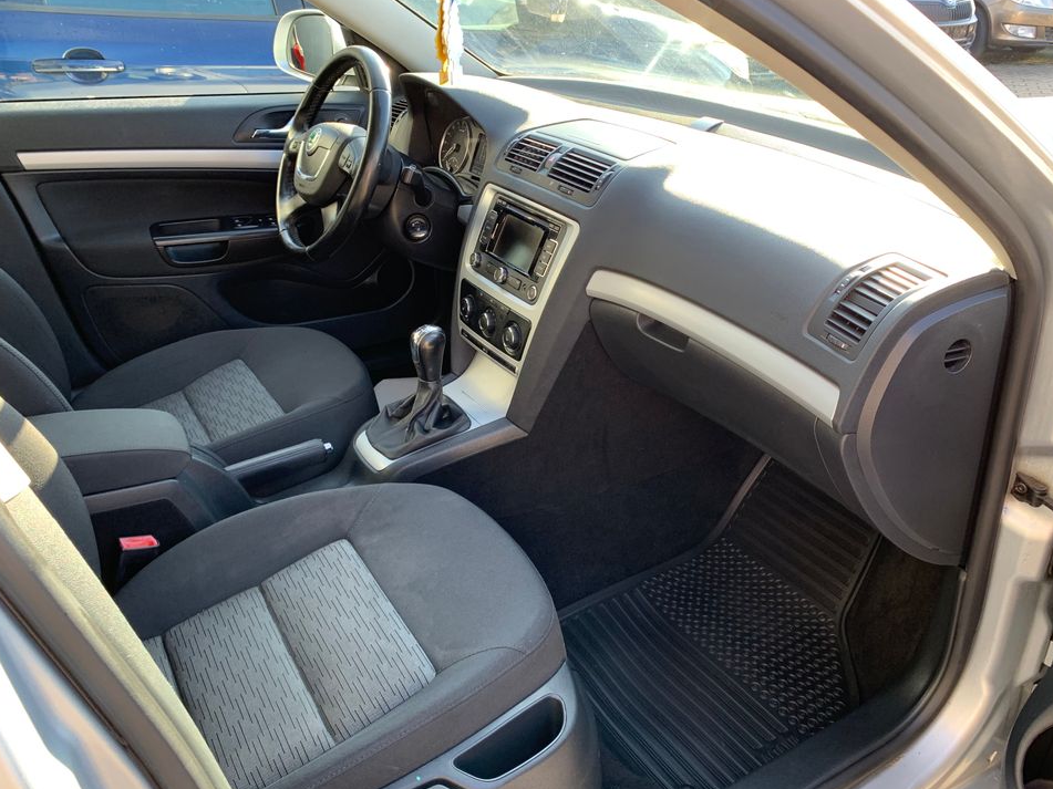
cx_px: 549
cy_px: 422
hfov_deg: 63.4
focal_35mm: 28
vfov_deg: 49.7
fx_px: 852
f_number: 1.8
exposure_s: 1/121
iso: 64
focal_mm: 4.25
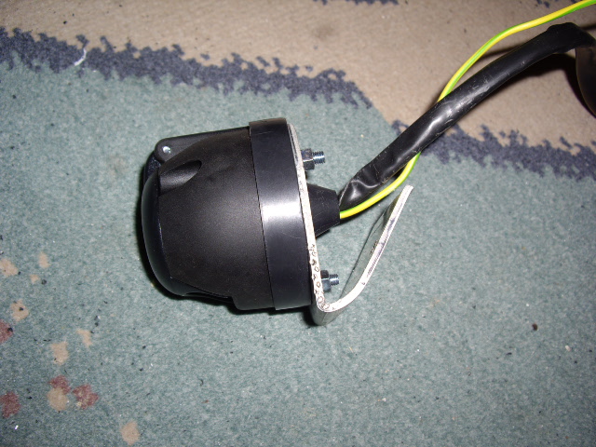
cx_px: 298
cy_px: 224
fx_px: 654
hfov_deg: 49.0
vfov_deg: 37.7
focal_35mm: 38
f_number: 8
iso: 64
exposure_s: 1/40
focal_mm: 7.9
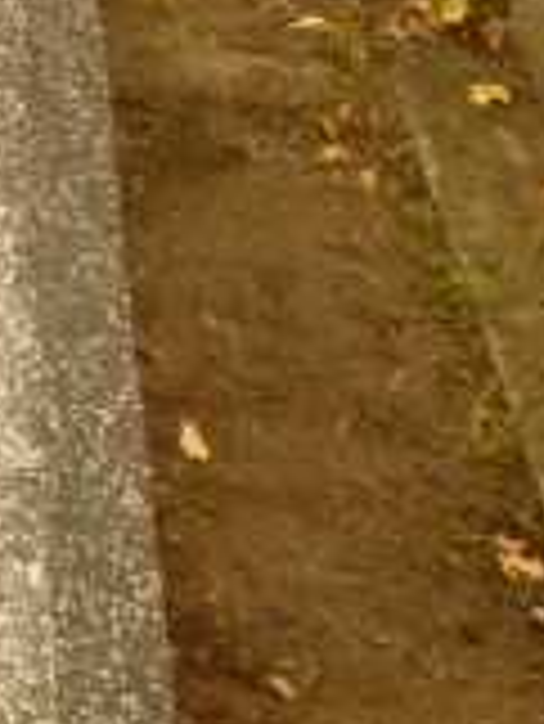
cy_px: 103
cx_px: -432
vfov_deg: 17.5
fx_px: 2323
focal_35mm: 111
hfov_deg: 12.3
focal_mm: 5
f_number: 3.3
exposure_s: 1/160
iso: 200
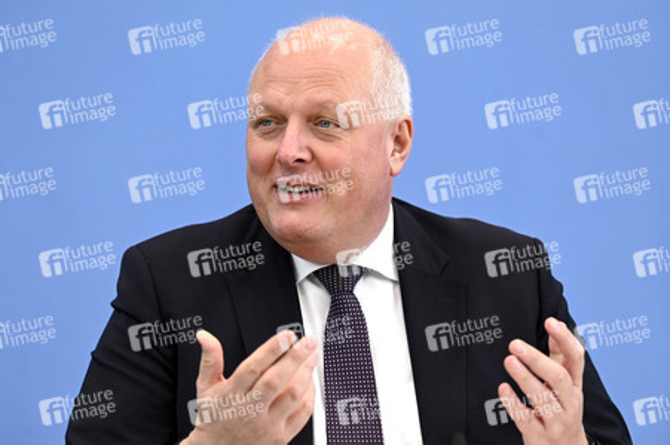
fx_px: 2232
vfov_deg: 11.4
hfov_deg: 17.1
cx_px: 335
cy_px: 222
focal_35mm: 120
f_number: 4
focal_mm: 120
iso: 2000
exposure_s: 1/800
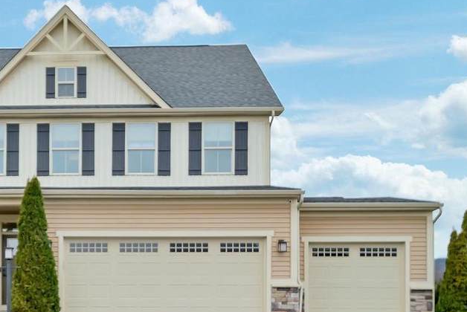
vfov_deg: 24.9
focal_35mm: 53
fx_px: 688
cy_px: 273
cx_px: 59
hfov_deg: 35.6
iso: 400
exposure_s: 1/250
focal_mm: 17.4
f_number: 4
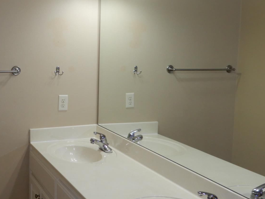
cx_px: 63
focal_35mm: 49
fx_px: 375
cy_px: 80
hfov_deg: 37.8
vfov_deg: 29.6
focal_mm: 4.3
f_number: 3.4
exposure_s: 1/30
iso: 125
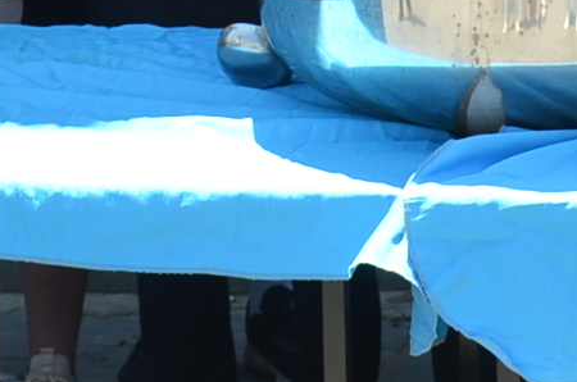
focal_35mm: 222
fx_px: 3546
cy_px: -588
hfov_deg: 9.3
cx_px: 297
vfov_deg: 5.9
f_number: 8
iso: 200
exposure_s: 1/200
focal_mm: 27
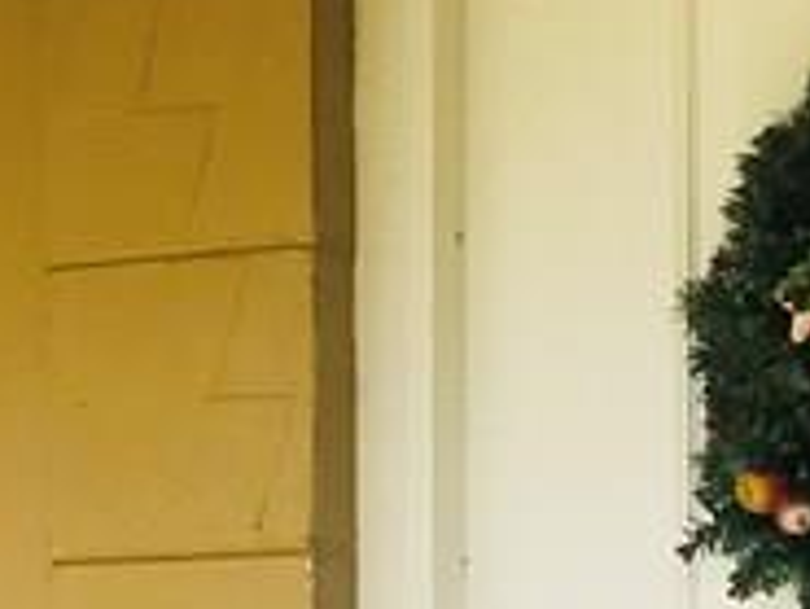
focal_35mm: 155
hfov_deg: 12.4
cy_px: 1003
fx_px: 3629
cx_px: -193
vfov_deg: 9.2
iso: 20
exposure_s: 1/570
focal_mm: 3.99
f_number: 1.8
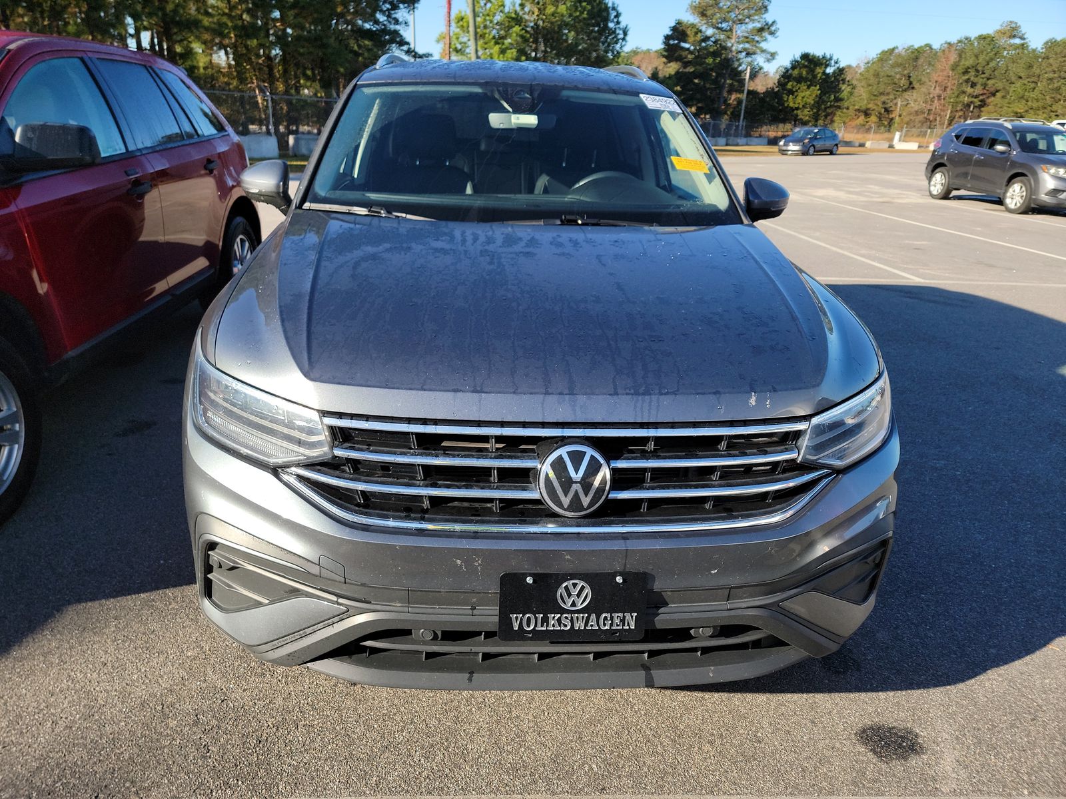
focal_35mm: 24
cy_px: 400
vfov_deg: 56.8
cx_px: 533
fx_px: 739
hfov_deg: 71.6
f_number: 1.8
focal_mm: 6.7
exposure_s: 1/431
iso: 50
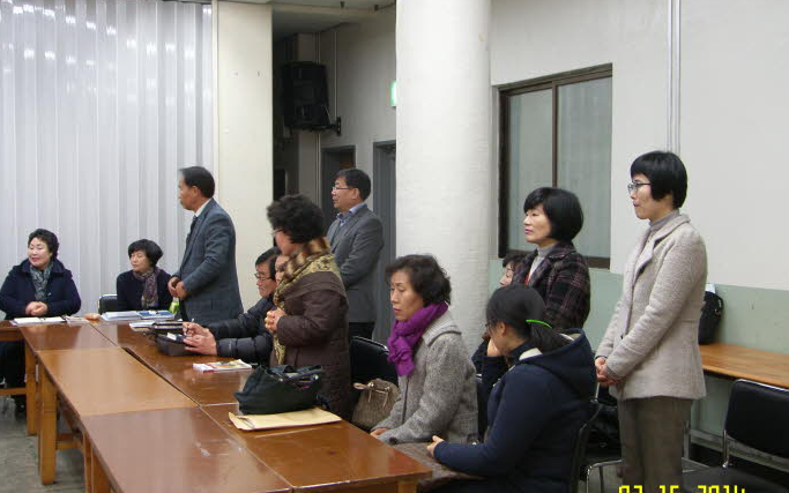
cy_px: 243
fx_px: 817
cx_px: 393
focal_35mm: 38
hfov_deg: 51.5
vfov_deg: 33.6
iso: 100
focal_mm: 9
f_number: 2.5
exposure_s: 1/30
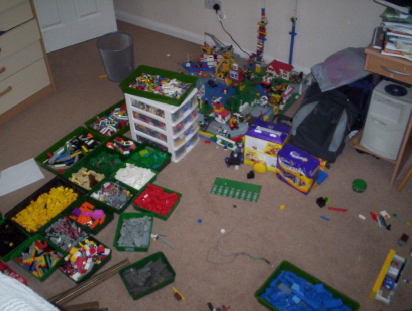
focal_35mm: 38
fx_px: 453
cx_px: 206
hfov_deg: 48.9
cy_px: 156
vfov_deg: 37.9
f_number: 4.5
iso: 140
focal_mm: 4.99
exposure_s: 1/60
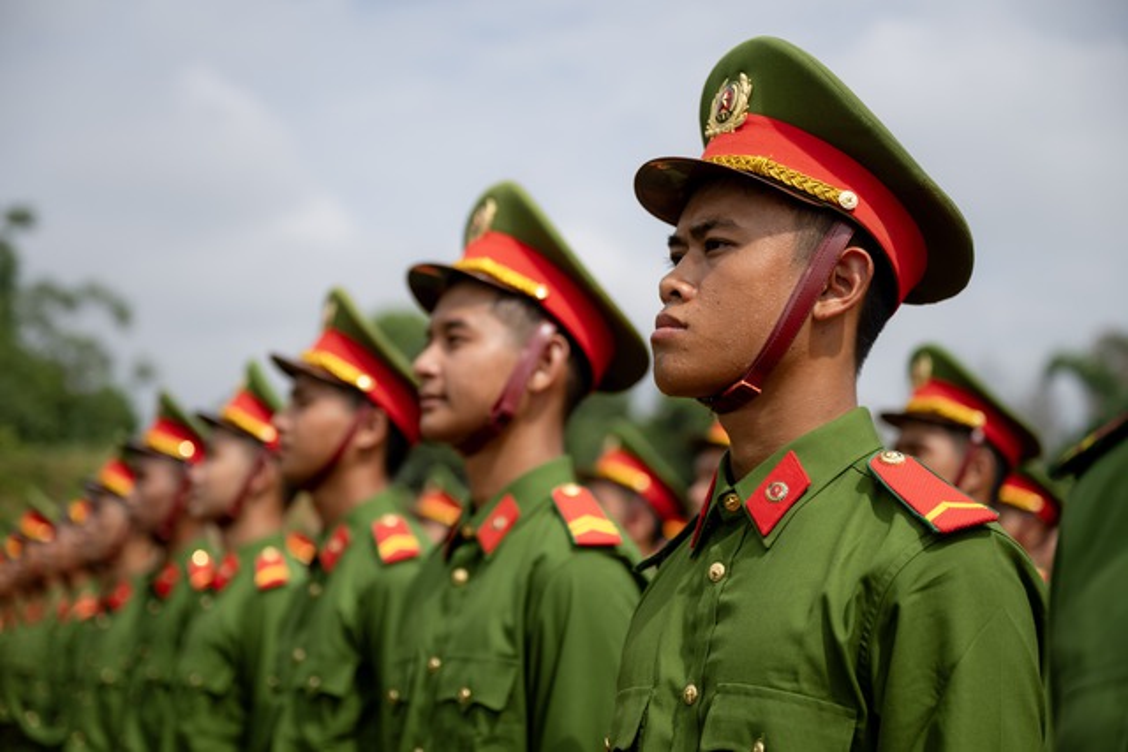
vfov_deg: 22.3
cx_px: 564
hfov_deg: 32.9
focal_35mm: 61
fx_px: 1912
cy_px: 376
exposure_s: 1/1250
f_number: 3.2
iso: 100
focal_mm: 61
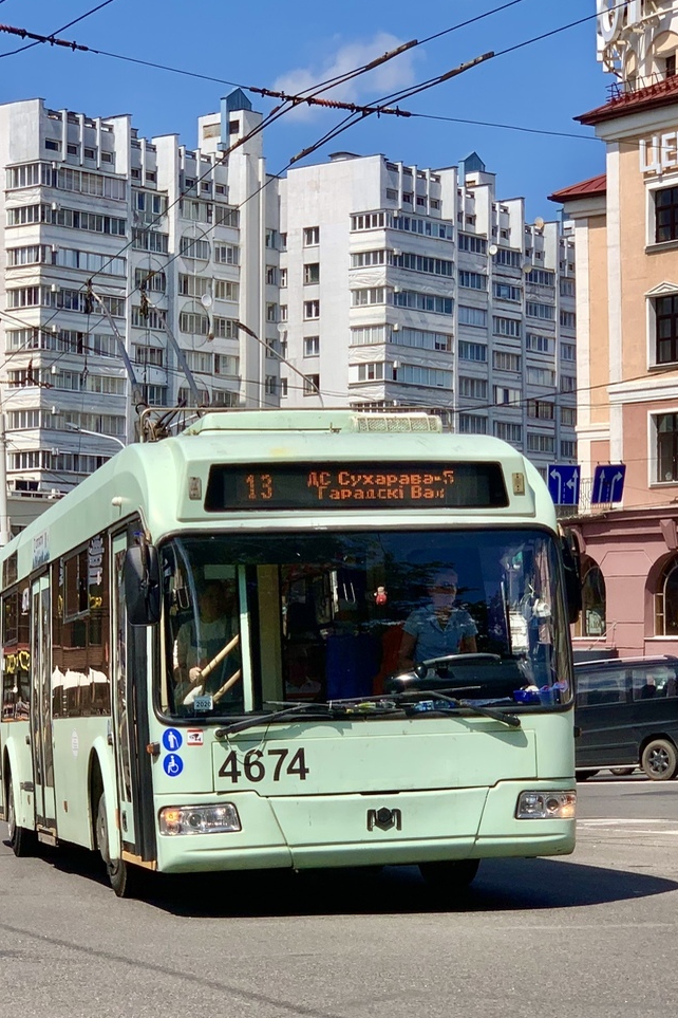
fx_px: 2062
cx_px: 309
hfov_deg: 18.7
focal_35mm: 73
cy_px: 507
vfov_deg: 27.7
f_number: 2.4
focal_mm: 6
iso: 16
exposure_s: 1/1410
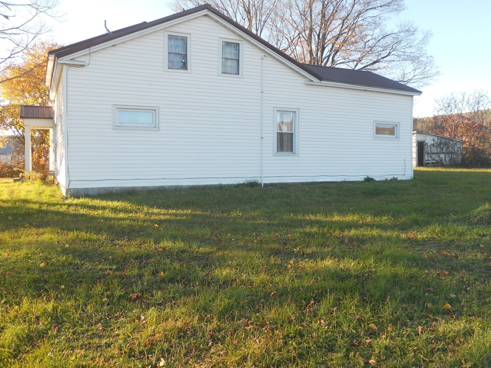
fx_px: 454
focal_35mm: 32
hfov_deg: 56.8
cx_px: 246
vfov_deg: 44.2
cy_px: 184
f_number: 3.5
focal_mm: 5.8
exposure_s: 1/160
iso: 80
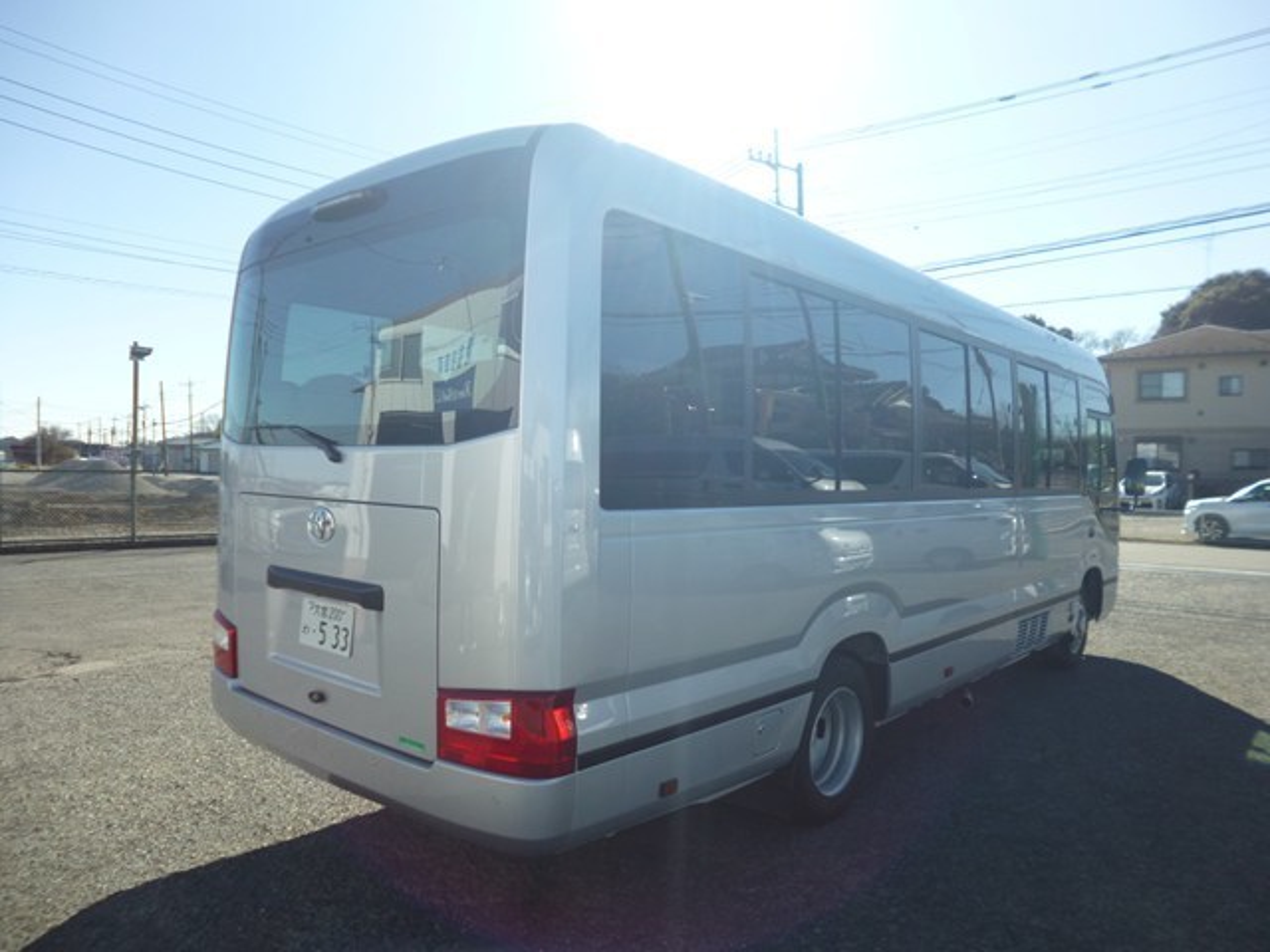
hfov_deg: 71.6
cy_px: 476
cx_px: 635
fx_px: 881
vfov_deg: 56.8
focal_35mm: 24
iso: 100
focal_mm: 4.3
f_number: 9
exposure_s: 1/160
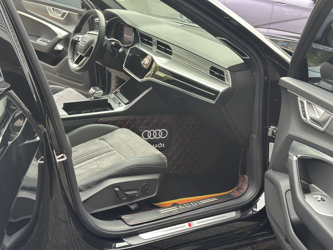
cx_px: 166
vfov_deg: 30.3
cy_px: 125
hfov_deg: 39.7
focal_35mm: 48
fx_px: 462
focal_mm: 6.86
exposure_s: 1/60
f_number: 1.78
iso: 125
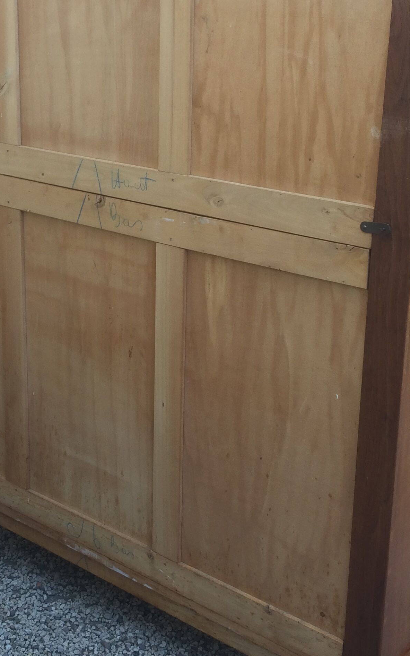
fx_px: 948
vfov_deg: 37.9
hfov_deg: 24.4
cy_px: 233
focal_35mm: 53
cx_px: 171
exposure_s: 1/130
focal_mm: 4.15
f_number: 2.2
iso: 32
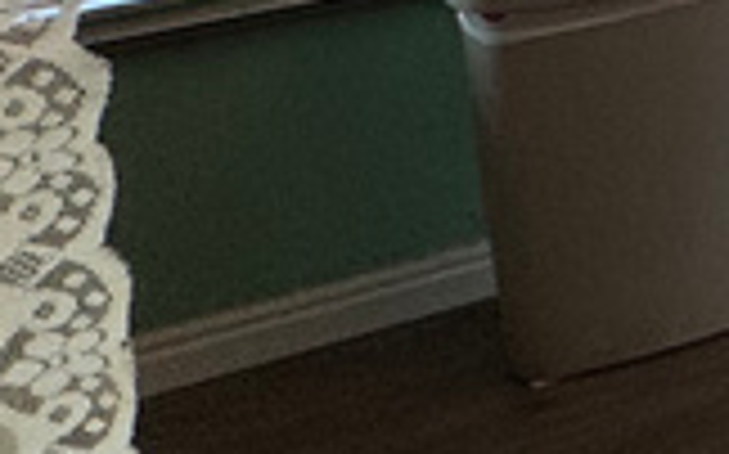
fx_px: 1866
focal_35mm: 94
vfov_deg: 11.7
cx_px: 2250
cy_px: -584
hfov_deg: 11.1
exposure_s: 1/120
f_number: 2.2
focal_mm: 2.22
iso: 50
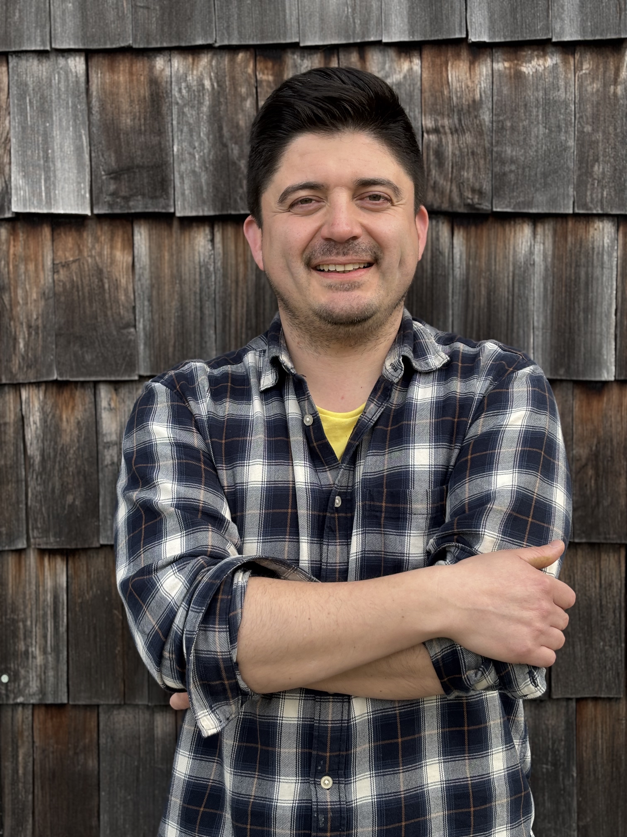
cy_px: 418
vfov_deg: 36.8
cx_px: 314
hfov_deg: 28.0
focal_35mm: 52
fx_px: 1256
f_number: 1.6
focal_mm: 5.96
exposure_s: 1/225
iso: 32
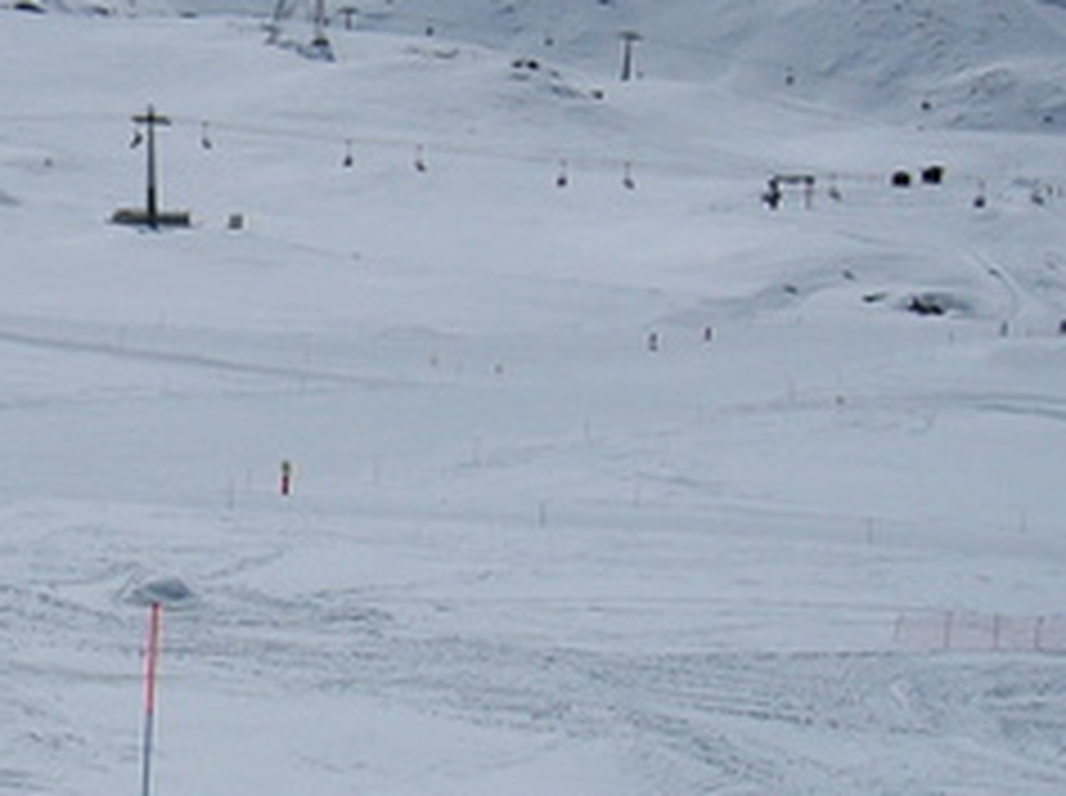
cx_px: -11
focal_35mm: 85
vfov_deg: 17.3
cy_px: 429
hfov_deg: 22.2
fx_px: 2614
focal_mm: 5.8
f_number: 8
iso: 50
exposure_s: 1/1300
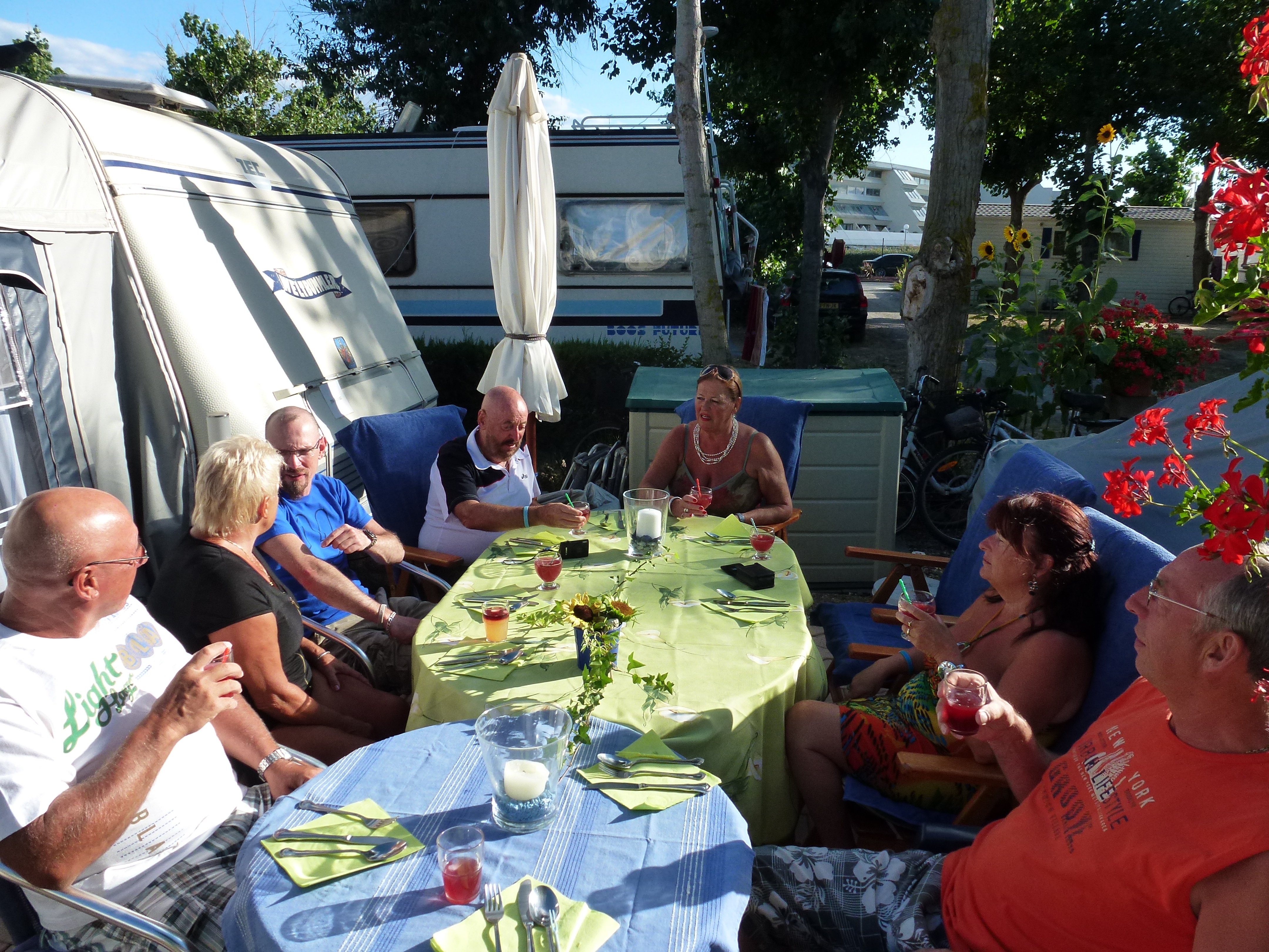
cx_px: 634
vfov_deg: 56.8
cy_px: 476
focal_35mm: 24
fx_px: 880
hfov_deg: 71.6
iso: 160
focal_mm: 4.3
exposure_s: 1/500
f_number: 4
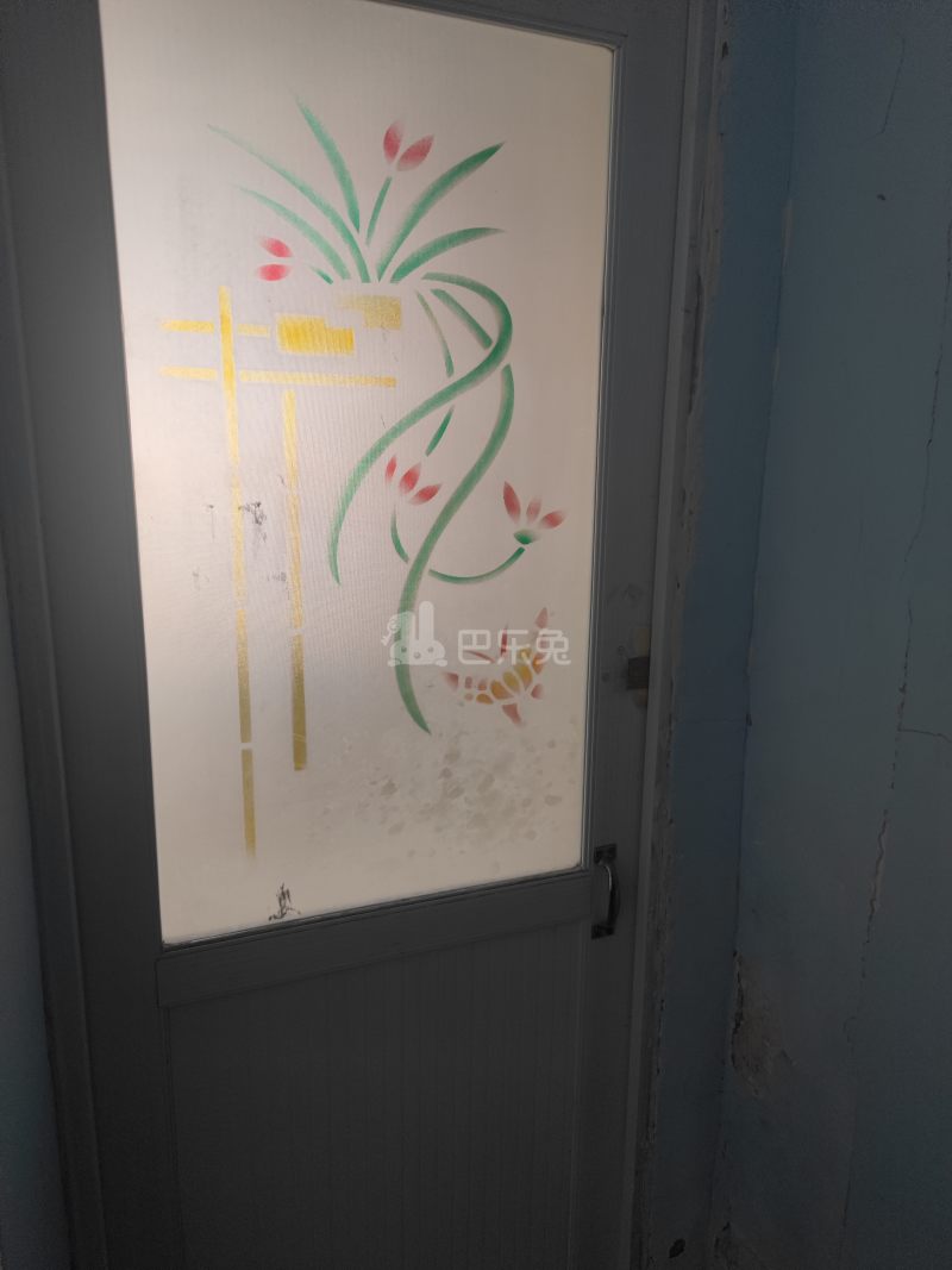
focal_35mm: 38
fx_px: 1394
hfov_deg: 37.7
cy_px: 635
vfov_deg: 49.0
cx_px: 476
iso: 120
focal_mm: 7.59
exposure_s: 1/100
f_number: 1.95
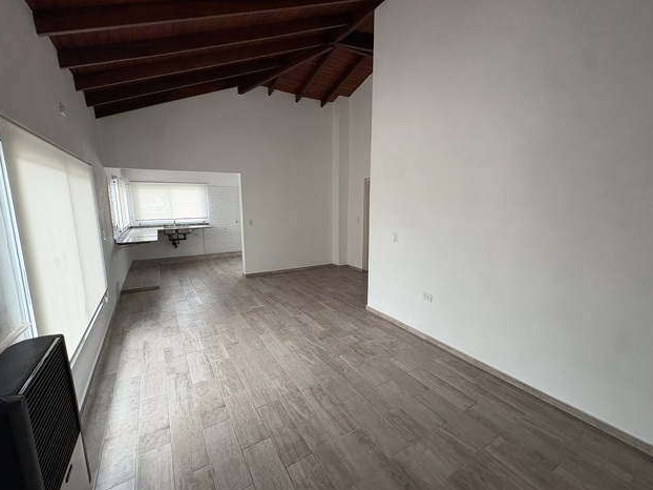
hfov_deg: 98.2
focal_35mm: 15
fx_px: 283
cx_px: 328
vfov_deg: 81.7
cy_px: 246
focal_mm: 2.22
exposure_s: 1/82
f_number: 2.2
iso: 250
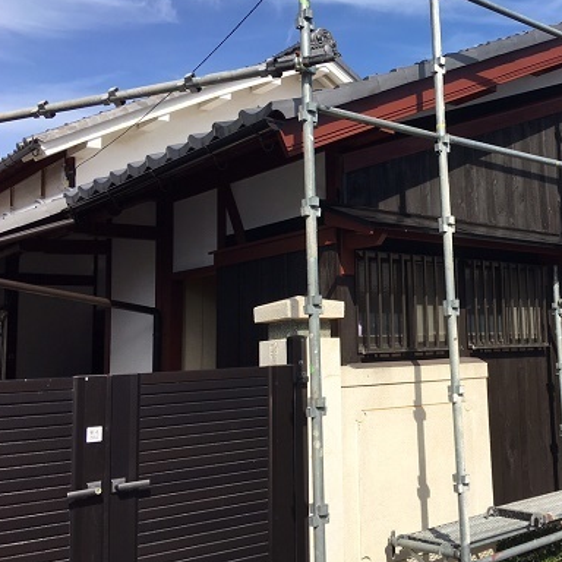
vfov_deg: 41.8
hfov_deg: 40.7
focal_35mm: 40
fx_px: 735
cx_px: 419
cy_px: 263
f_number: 2.2
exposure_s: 1/1399
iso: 25
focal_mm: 4.15
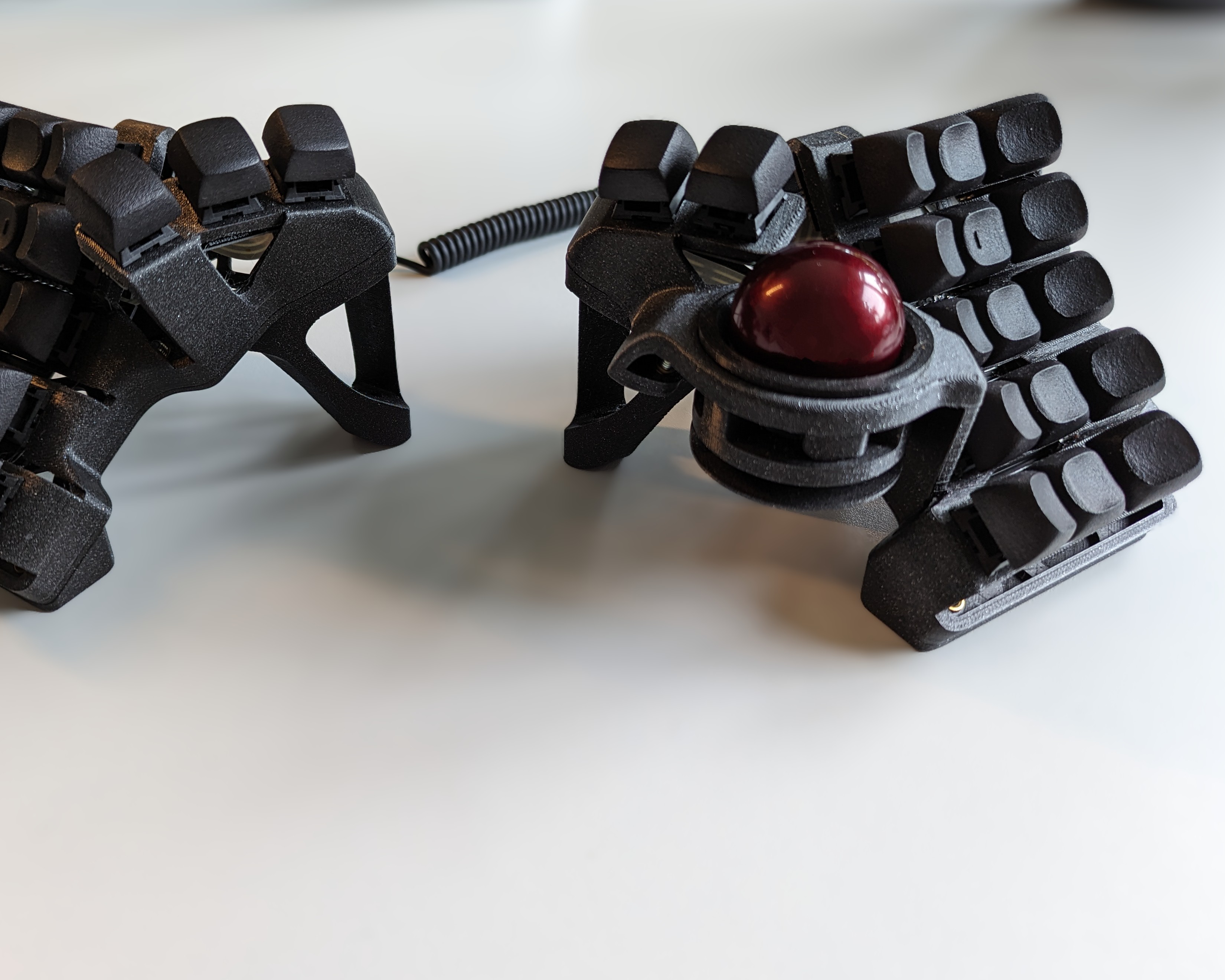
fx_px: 1051
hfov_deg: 59.9
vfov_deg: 49.8
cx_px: 490
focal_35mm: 29
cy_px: 421
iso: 52
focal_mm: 6.81
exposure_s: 1/50.5
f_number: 1.85
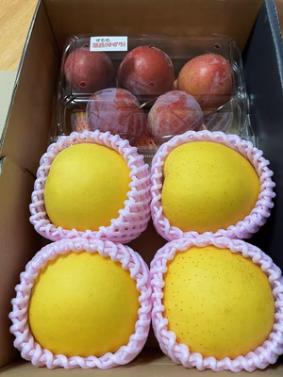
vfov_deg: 67.3
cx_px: 142
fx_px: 283
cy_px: 188
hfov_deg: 53.1
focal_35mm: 26
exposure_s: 1/50
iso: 100
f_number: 1.6
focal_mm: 4.2
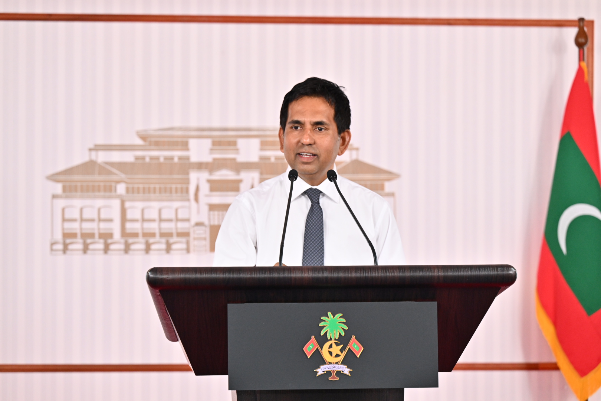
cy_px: 200
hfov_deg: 16.4
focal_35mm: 125
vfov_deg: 11.0
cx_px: 300
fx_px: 2087
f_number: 4
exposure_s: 1/200
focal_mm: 125
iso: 2000
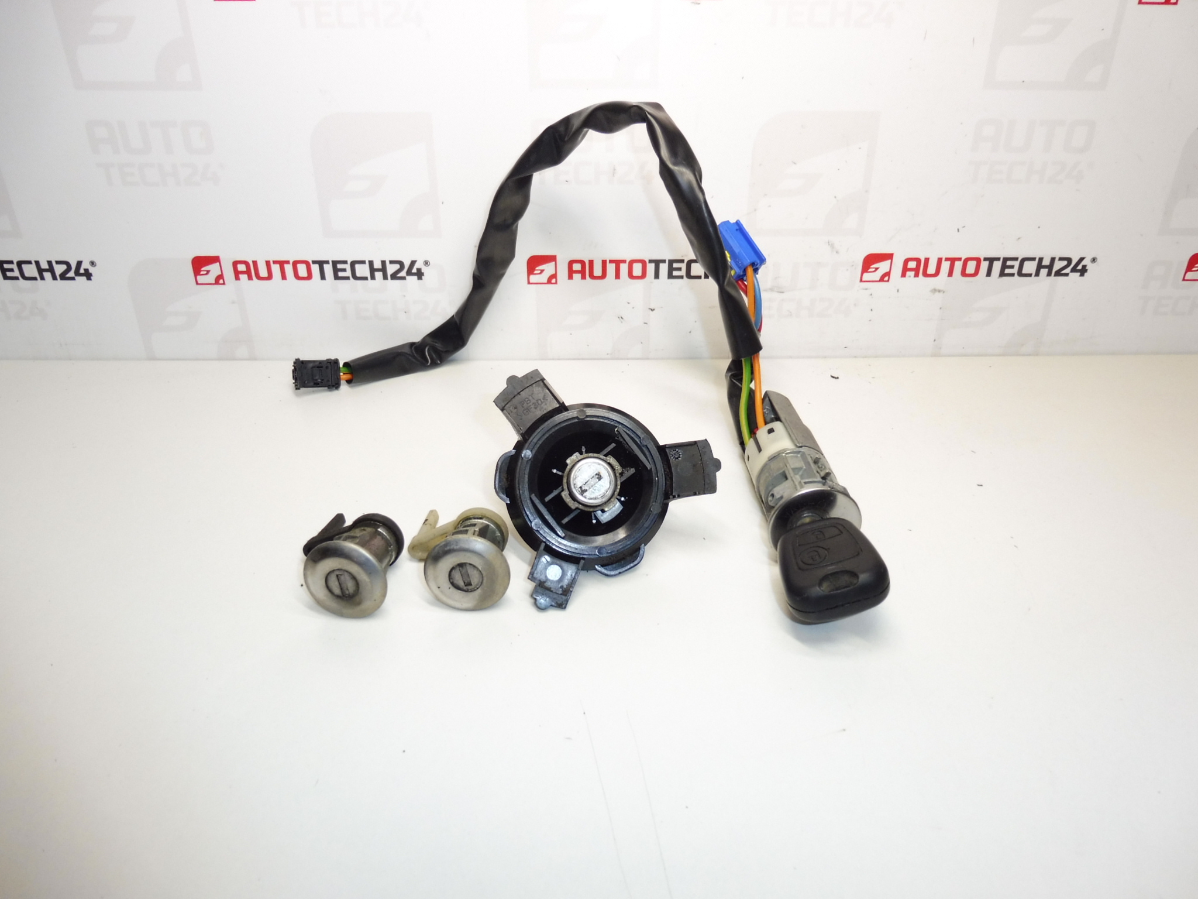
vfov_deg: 56.8
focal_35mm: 24
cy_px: 450
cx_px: 599
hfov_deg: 71.6
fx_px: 831
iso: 200
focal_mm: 4.3
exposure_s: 1/125
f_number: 3.5
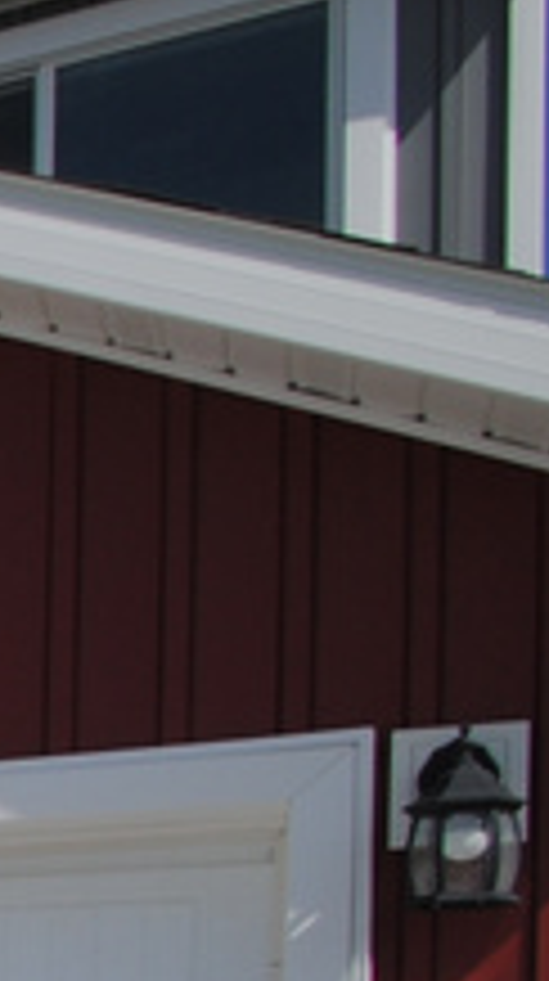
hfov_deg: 9.3
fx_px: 1923
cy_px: 1199
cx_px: -1413
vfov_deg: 25.5
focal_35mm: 74
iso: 100
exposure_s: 1/400
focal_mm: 10
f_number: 10
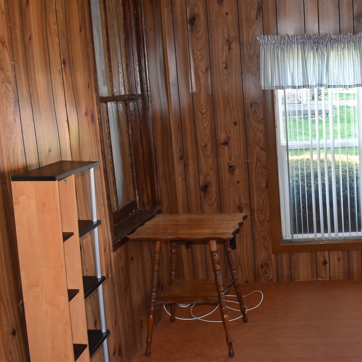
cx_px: 312
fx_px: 580
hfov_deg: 33.2
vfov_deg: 34.7
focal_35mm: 49
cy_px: 177
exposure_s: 1/100
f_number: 5
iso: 800
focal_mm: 20
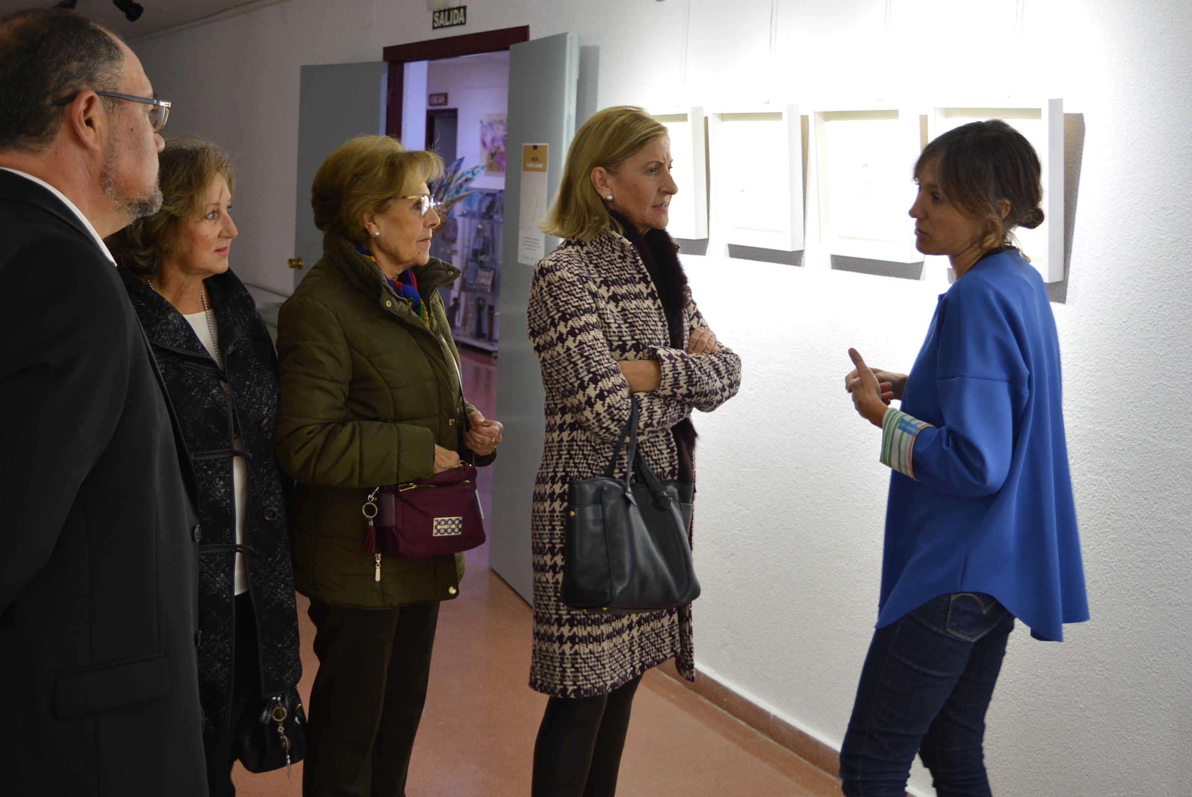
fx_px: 1545
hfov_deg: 42.1
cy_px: 353
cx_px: 501
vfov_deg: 28.9
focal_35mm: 47
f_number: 4
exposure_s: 1/30
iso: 400
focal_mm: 25
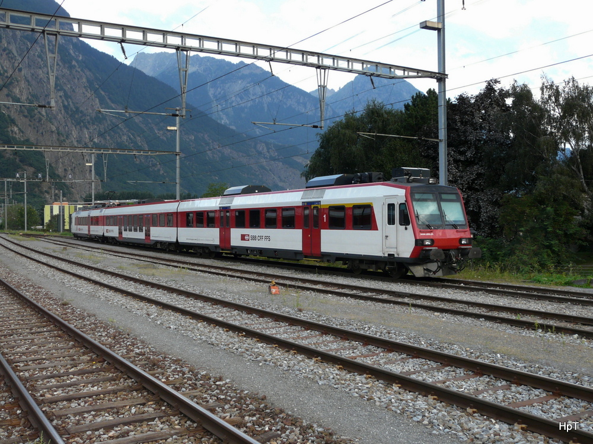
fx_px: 634
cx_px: 296
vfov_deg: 38.7
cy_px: 222
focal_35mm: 37
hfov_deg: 50.1
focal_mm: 6
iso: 100
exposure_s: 1/100
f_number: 3.6
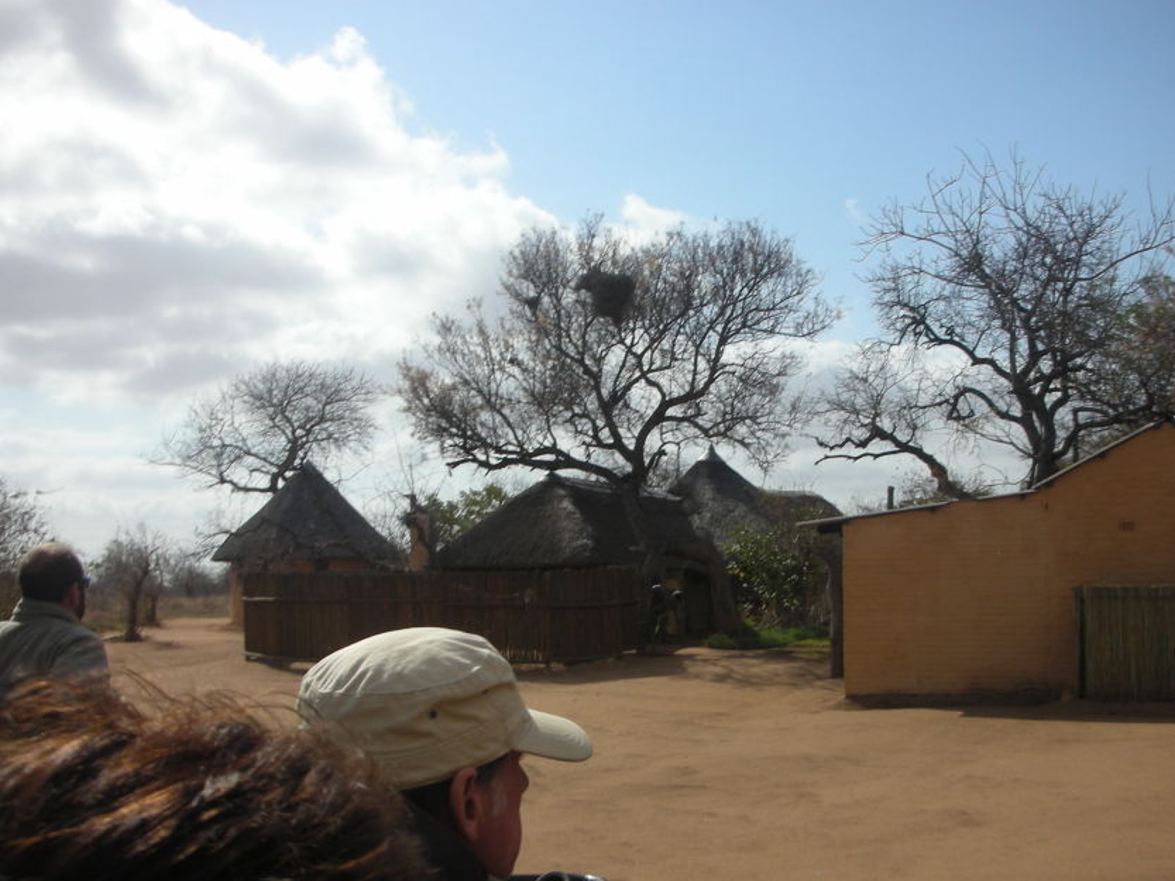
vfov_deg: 33.5
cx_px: 655
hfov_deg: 43.8
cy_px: 531
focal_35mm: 43
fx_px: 1460
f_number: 8.5
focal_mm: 5.8
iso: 50
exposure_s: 1/170
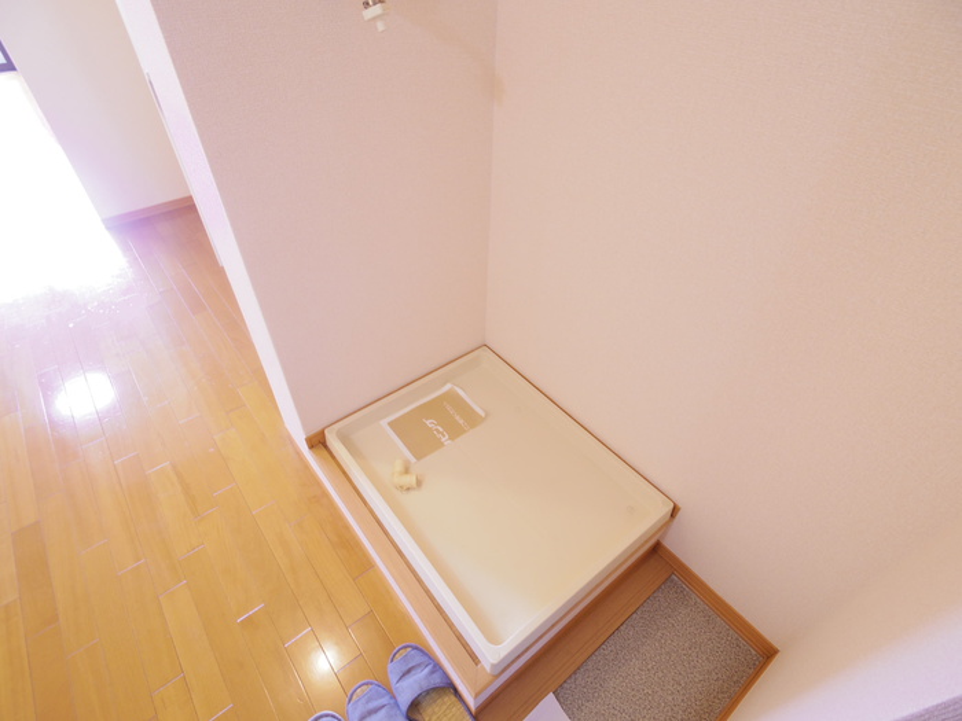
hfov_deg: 91.0
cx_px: 481
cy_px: 360
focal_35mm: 17
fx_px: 472
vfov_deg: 74.7
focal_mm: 3.8
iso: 200
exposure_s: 1/4
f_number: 3.7
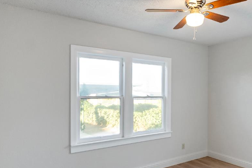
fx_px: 189
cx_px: 153
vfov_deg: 47.7
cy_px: 100
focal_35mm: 27
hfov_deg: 66.6
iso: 640
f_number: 4
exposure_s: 1/160
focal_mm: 14
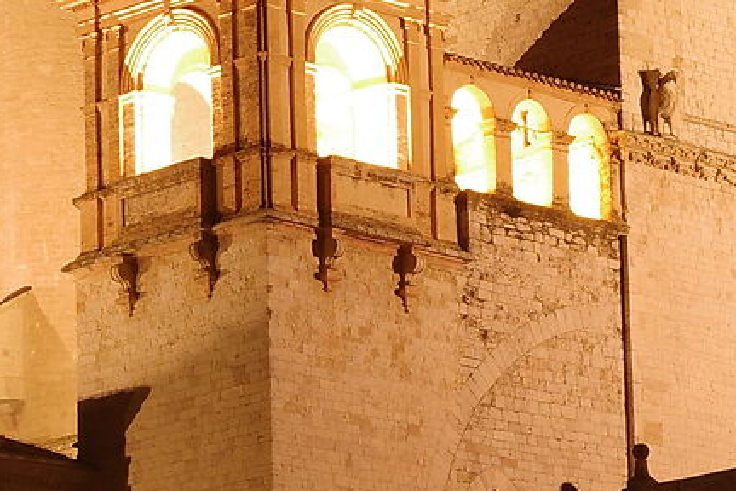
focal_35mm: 222
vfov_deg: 6.2
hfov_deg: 9.2
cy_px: 392
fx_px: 4538
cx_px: 19
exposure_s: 5
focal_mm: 26
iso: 100
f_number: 6.3
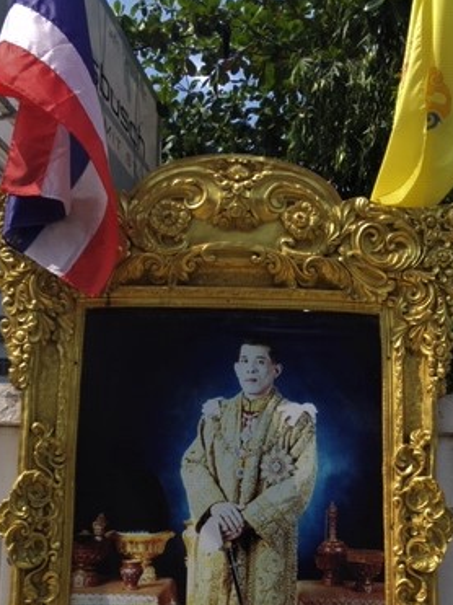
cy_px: 437
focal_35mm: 50
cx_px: 262
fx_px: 873
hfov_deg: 29.0
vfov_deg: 37.5
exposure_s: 1/938
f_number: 2.2
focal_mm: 4.15
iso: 25
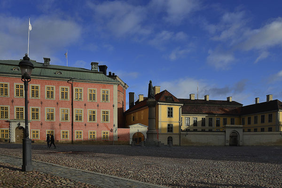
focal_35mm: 28
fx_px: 219
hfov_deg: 65.5
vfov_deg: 46.4
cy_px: 94
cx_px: 141
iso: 125
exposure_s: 1/160
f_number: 11
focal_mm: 28
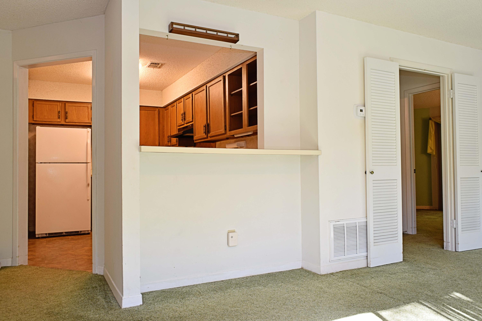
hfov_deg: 67.4
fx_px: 361
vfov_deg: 47.9
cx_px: 241
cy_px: 160
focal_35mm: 27
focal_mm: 18
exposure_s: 1/2
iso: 200
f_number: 16
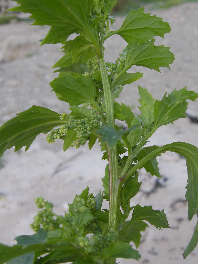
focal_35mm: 35
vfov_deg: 52.6
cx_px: 99
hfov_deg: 40.7
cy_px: 132
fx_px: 267
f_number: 3.8
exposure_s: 1/87
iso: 64
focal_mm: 7.5
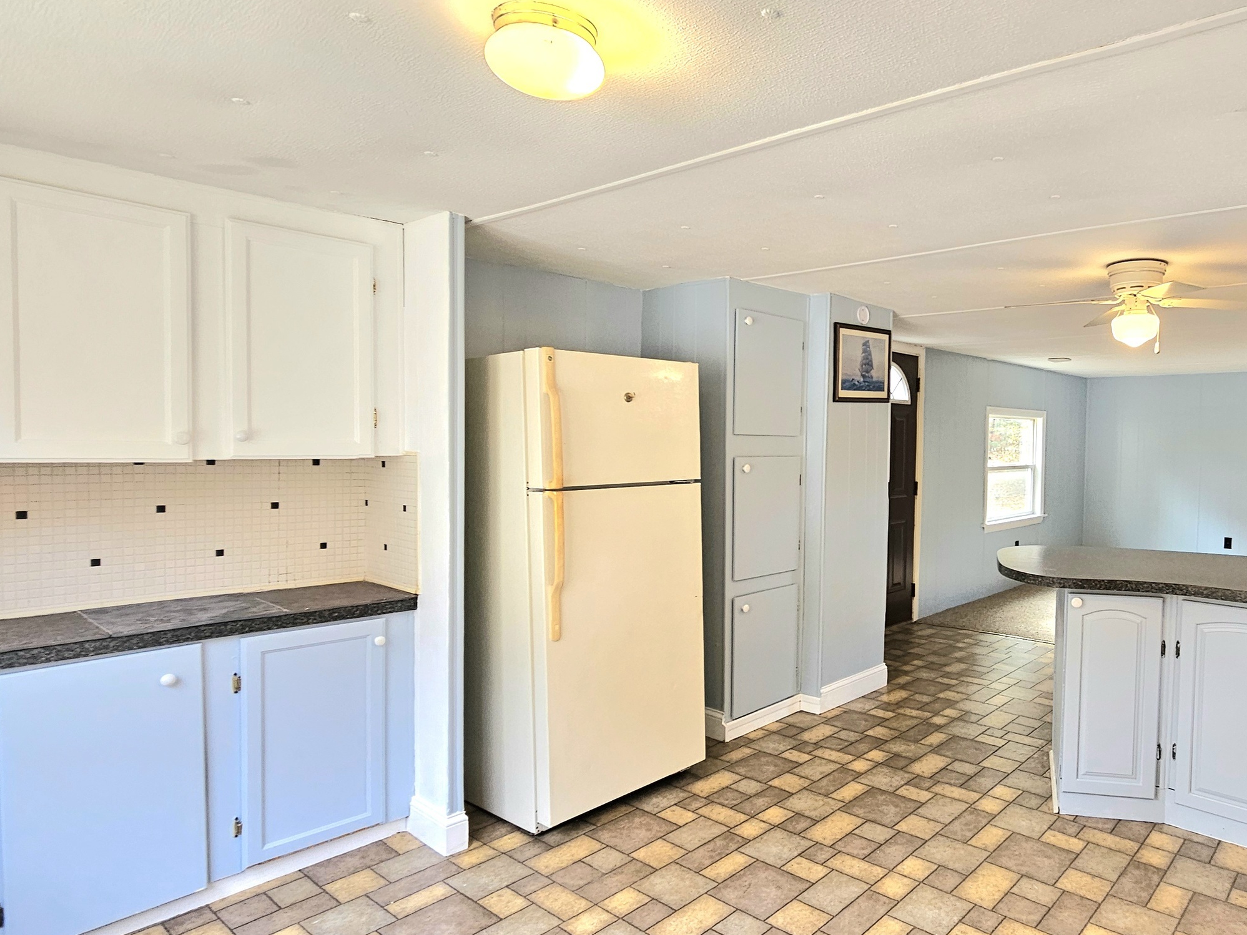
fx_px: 721
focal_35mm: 20
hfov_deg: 78.4
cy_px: 481
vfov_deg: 66.0
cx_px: 856
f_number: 2.2
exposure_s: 1/60.2
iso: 100
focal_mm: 2.2
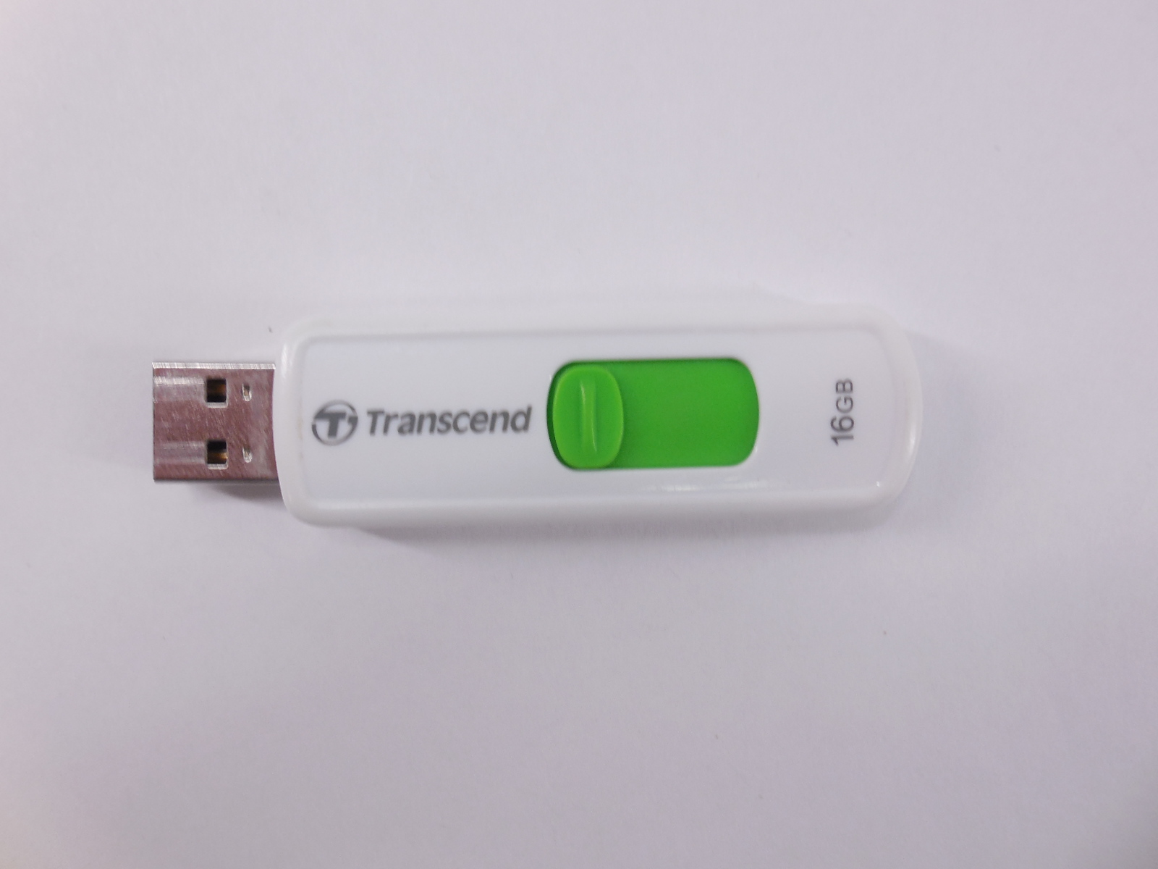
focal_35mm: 26
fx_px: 870
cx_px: 579
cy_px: 434
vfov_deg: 53.1
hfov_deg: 67.3
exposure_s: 1/30
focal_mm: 4.6
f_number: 3.5
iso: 160
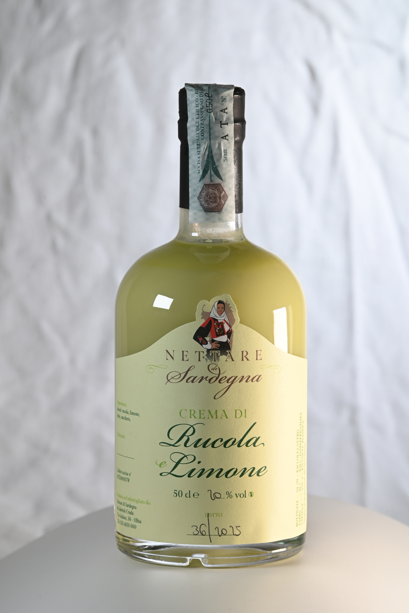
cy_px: 306
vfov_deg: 10.3
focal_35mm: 200
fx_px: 3408
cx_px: 204
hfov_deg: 6.9
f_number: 13
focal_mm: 200
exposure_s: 1/80
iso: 500
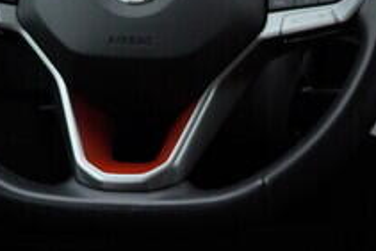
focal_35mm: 175
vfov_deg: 7.9
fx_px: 1829
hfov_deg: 11.0
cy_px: 184
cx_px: 659
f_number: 4
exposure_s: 1/80
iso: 125
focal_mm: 24
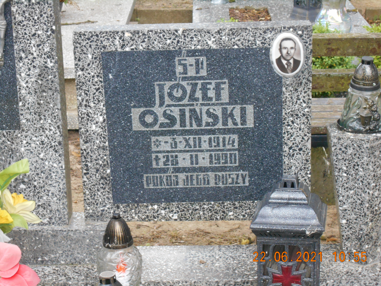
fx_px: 947
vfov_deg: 17.2
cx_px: 190
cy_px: 143
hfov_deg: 22.8
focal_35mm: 86
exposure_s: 1/80
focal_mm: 15.4
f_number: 6.3
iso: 400
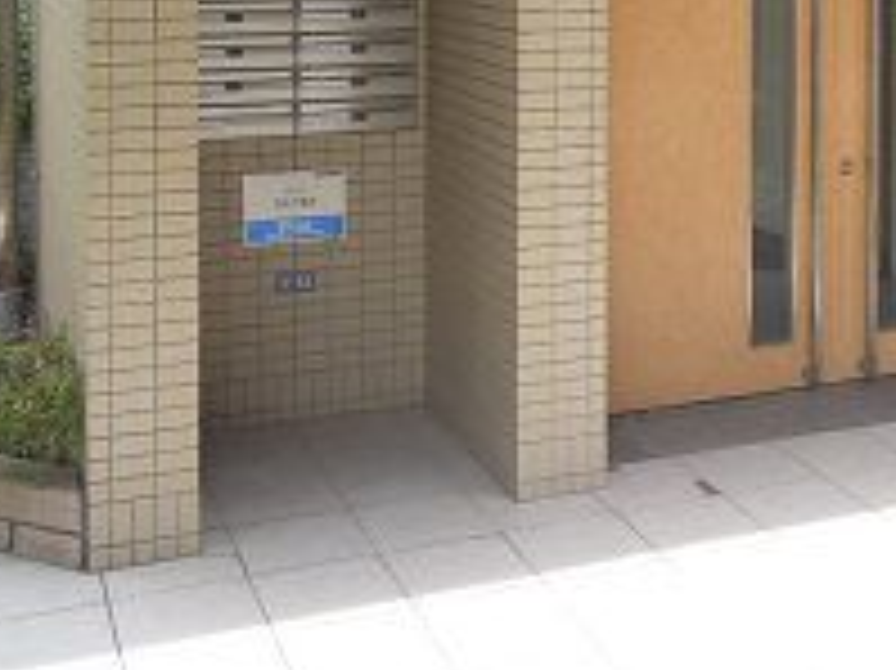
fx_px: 1500
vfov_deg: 23.6
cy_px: -72
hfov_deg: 32.7
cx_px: 648
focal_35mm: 58
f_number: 2.8
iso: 160
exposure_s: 1/500
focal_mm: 4.3
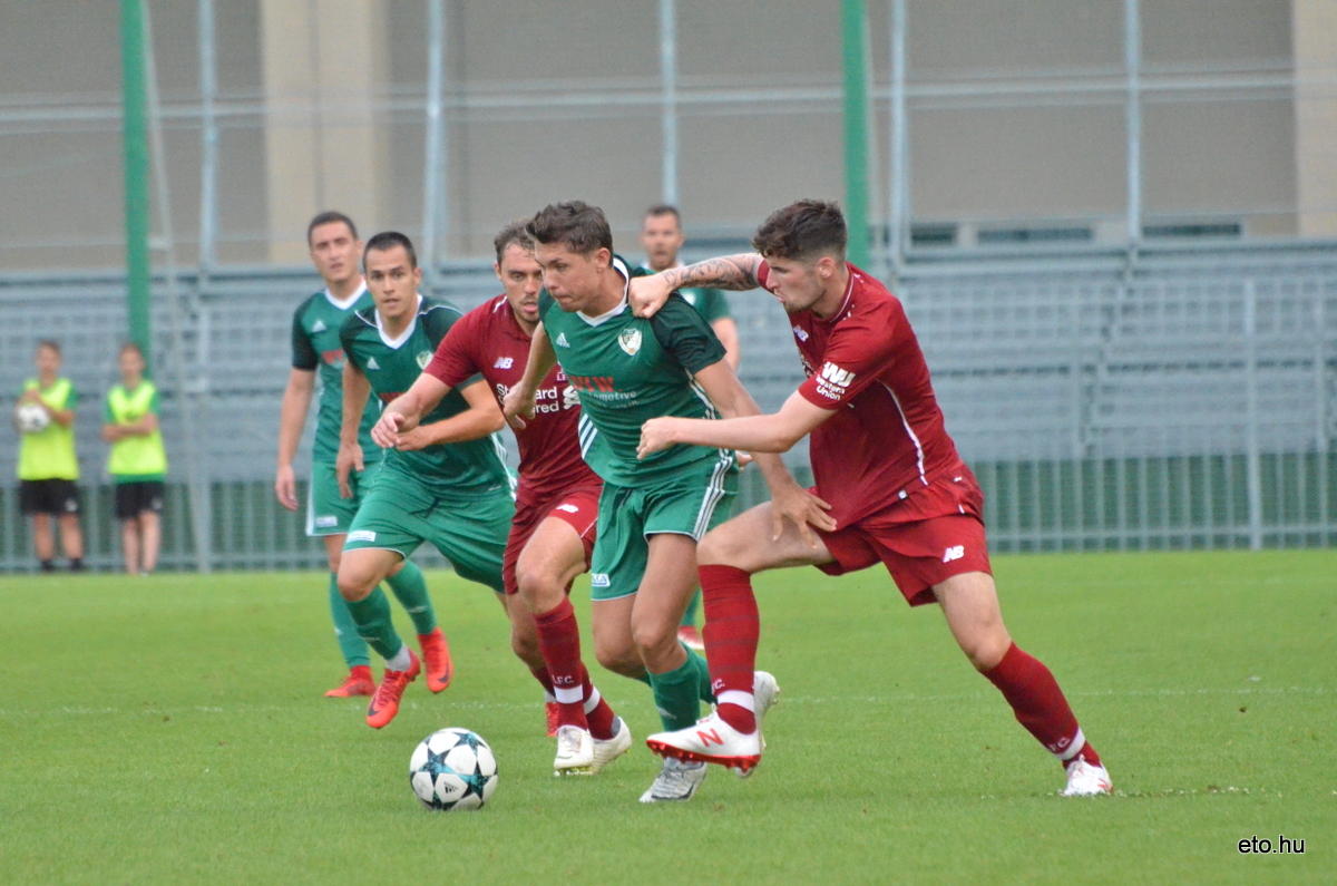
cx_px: 668
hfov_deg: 4.6
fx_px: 16679
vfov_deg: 3.0
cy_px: 443
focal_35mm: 450
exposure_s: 1/3200
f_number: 5.6
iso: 6400
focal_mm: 300
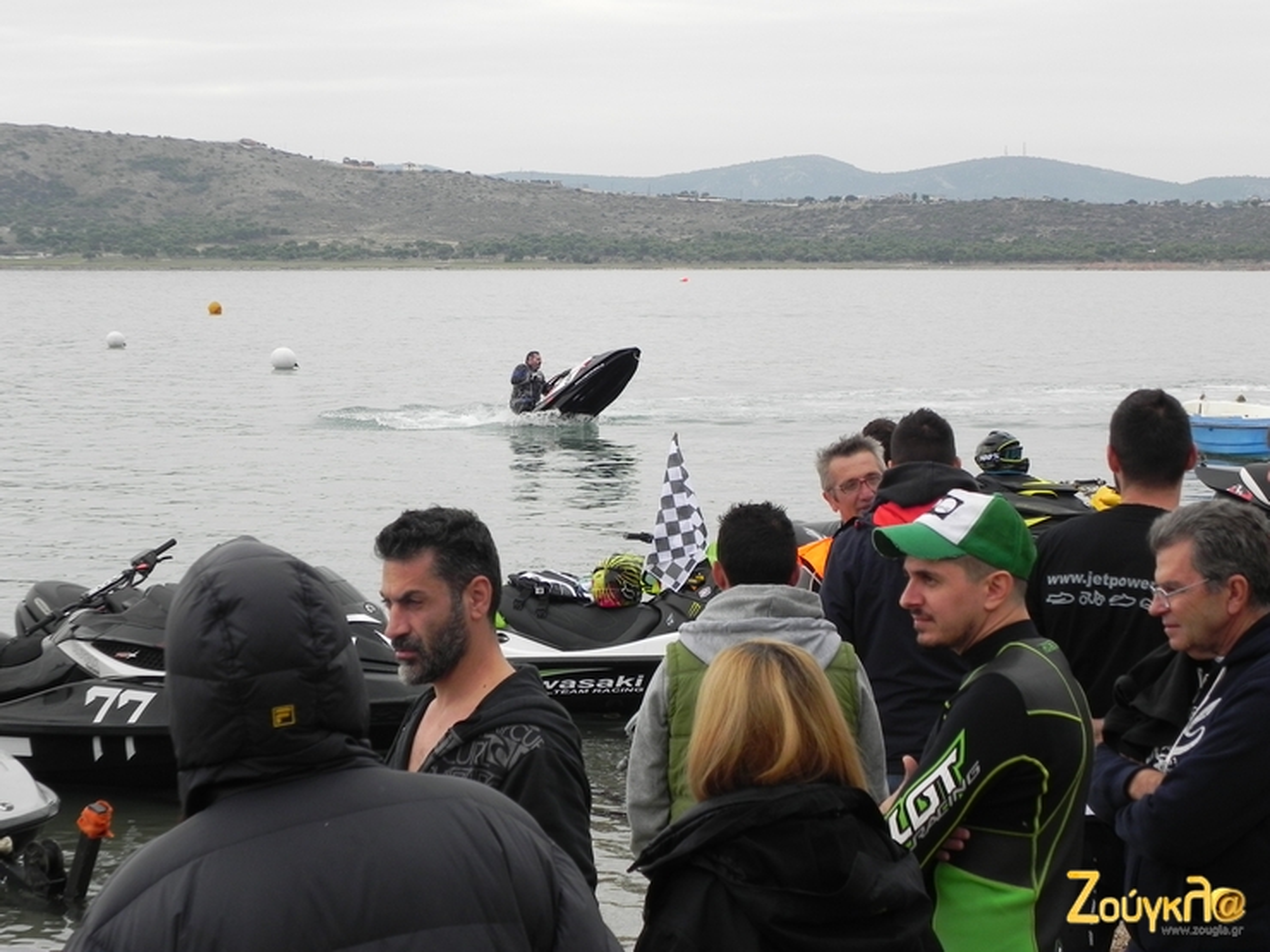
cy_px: 476
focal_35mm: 85
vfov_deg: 17.4
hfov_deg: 23.0
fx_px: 3119
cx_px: 635
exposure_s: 1/370
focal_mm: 15.1
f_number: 4
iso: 160
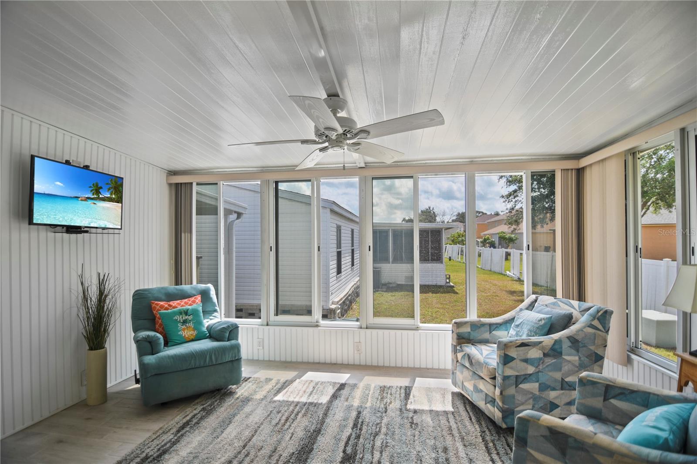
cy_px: 232
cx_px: 348
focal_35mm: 16
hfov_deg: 96.7
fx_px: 310
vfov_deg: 73.7
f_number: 2.8
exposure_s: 1/60
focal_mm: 11
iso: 100
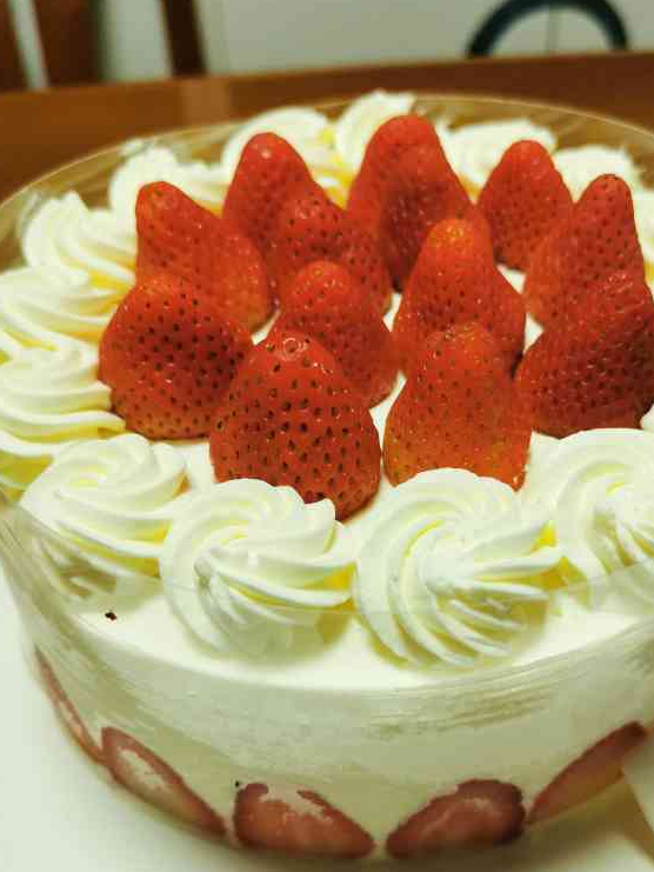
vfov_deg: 53.8
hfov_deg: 41.6
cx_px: 396
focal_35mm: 34
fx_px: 856
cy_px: 485
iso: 125
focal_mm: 5.58
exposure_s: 1/50
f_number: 1.8
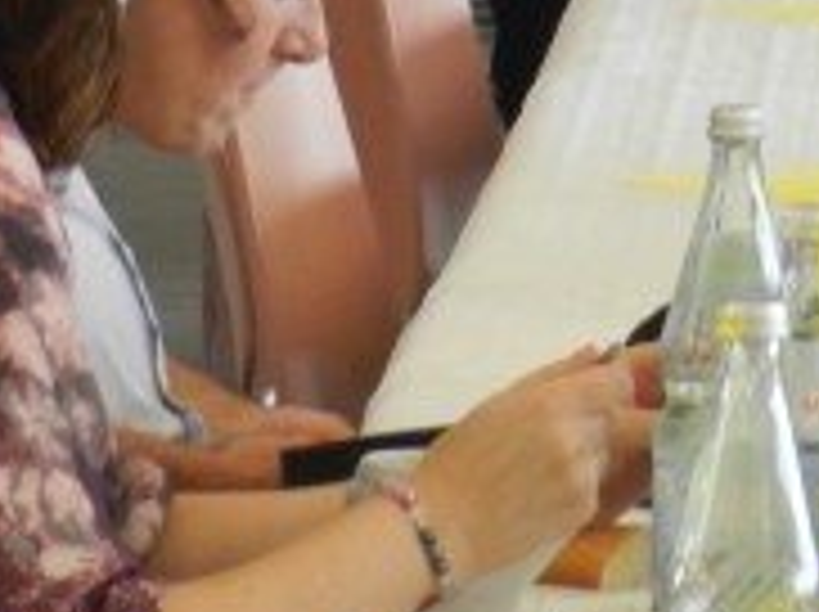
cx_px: 742
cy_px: -346
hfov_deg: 3.5
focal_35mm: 572
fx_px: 13515
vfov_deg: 2.6
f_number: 5
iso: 360
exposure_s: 1/30
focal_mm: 23.1
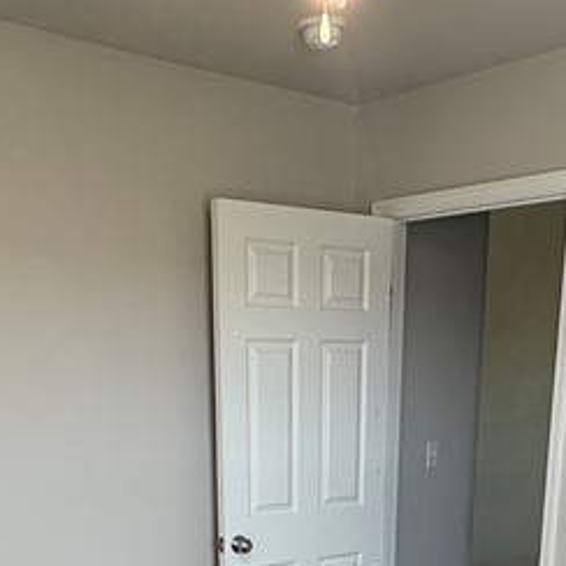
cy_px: 682
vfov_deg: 28.5
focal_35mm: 52
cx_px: 288
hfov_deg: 32.8
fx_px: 962
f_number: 2.2
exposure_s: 1/120
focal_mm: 2.22
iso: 100
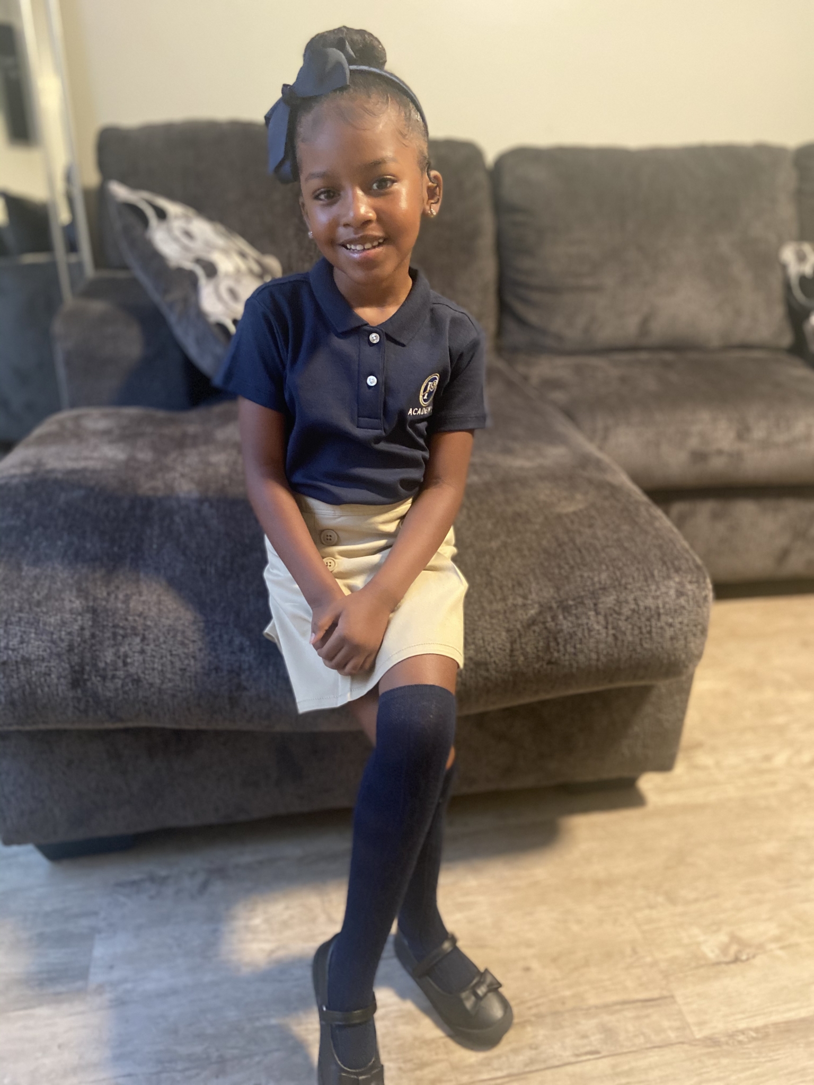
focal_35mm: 26
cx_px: 407
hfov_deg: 53.1
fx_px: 815
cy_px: 542
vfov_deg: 67.3
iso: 800
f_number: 1.8
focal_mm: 4.25
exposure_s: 1/30
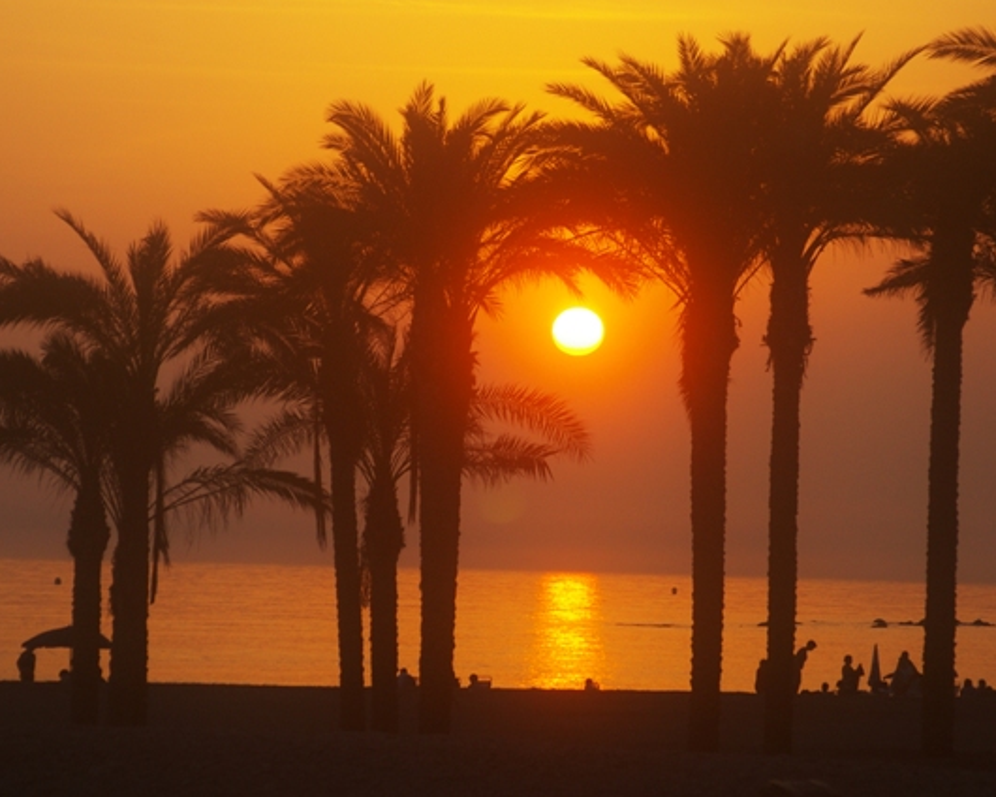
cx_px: 530
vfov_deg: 8.3
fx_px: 5512
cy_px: 398
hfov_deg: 10.3
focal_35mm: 187
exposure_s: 1/350
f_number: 6.7
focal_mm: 110
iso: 200
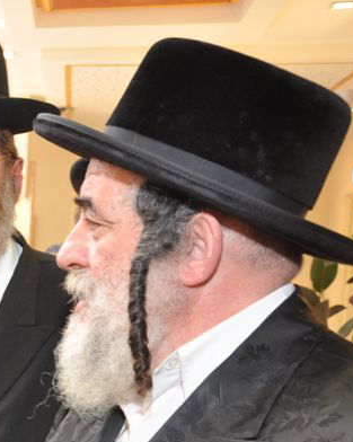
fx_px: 1010
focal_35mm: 77
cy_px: 364
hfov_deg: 17.4
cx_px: -212
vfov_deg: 24.2
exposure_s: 1/80
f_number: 5
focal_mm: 21
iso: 400
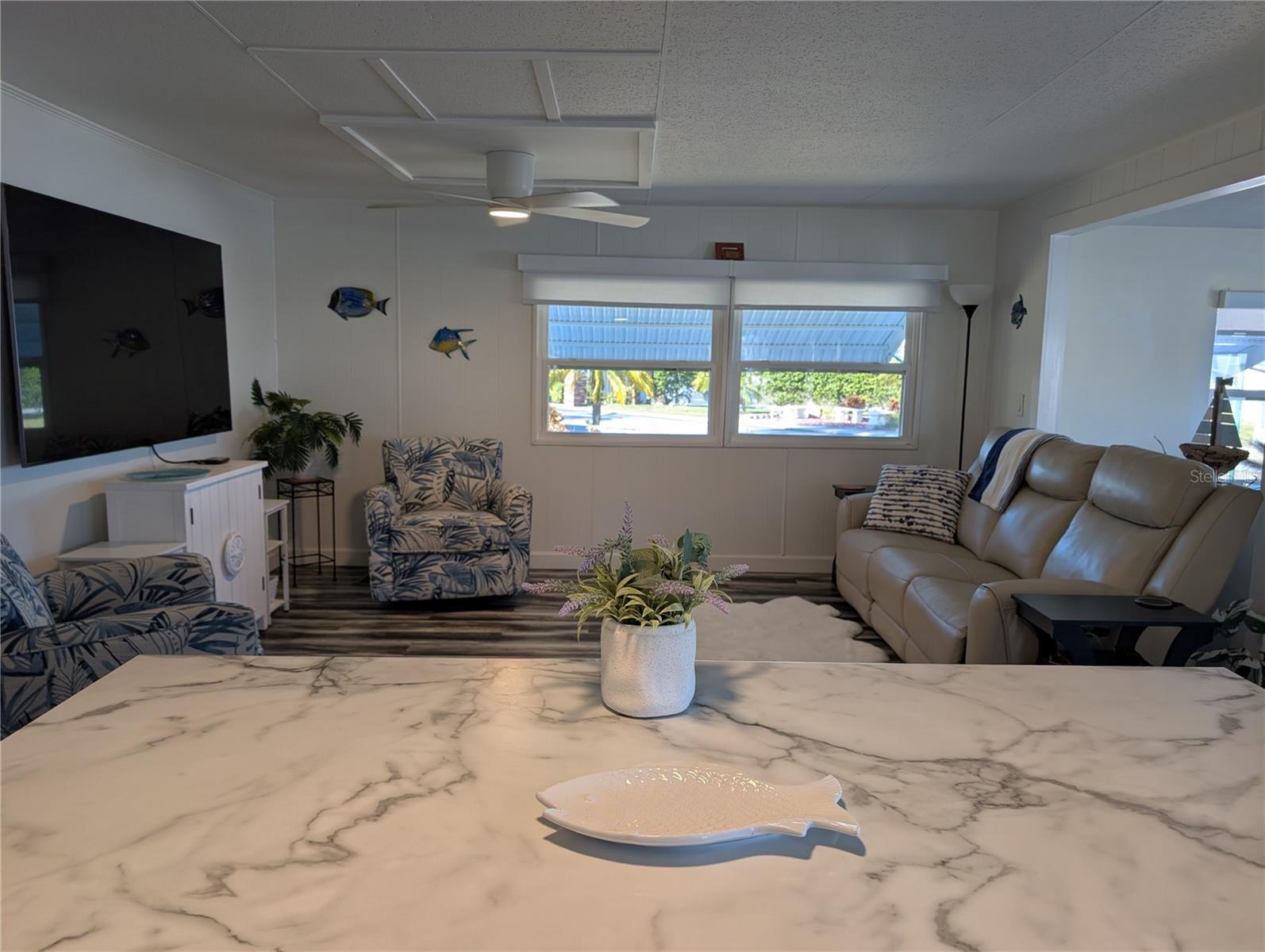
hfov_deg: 71.5
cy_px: 476
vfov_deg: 56.9
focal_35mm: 24
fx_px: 878
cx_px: 632
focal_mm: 6.9
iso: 27
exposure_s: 1/120
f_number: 1.68
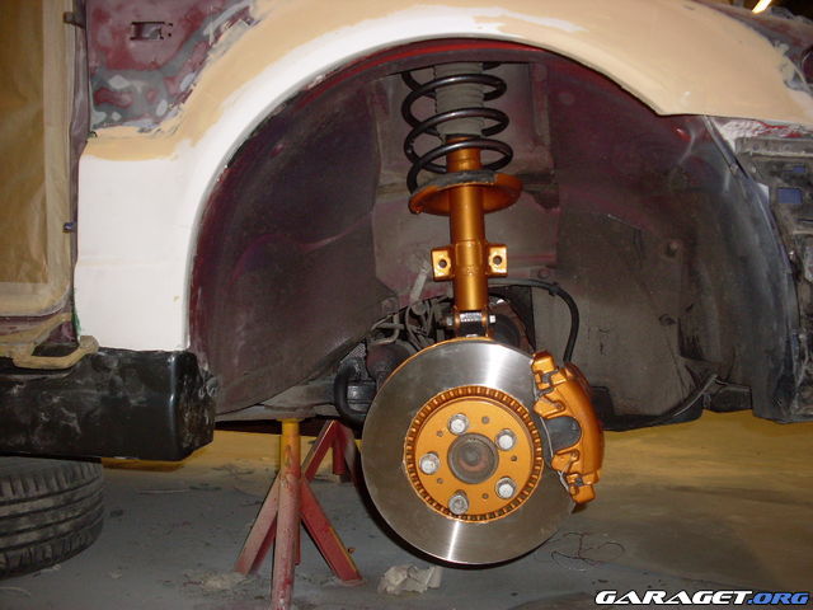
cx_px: 406
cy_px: 305
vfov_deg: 37.7
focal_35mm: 38
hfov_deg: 49.0
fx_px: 892
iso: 100
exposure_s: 1/45
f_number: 2.8
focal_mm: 6.3
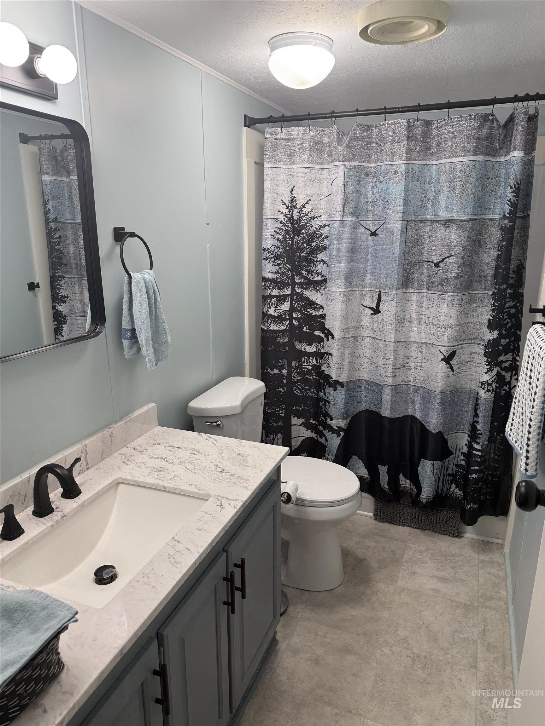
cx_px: 272
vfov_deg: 71.6
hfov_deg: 56.8
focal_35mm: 24
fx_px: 504
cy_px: 363
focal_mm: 6.76
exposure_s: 1/120
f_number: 1.78
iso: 125
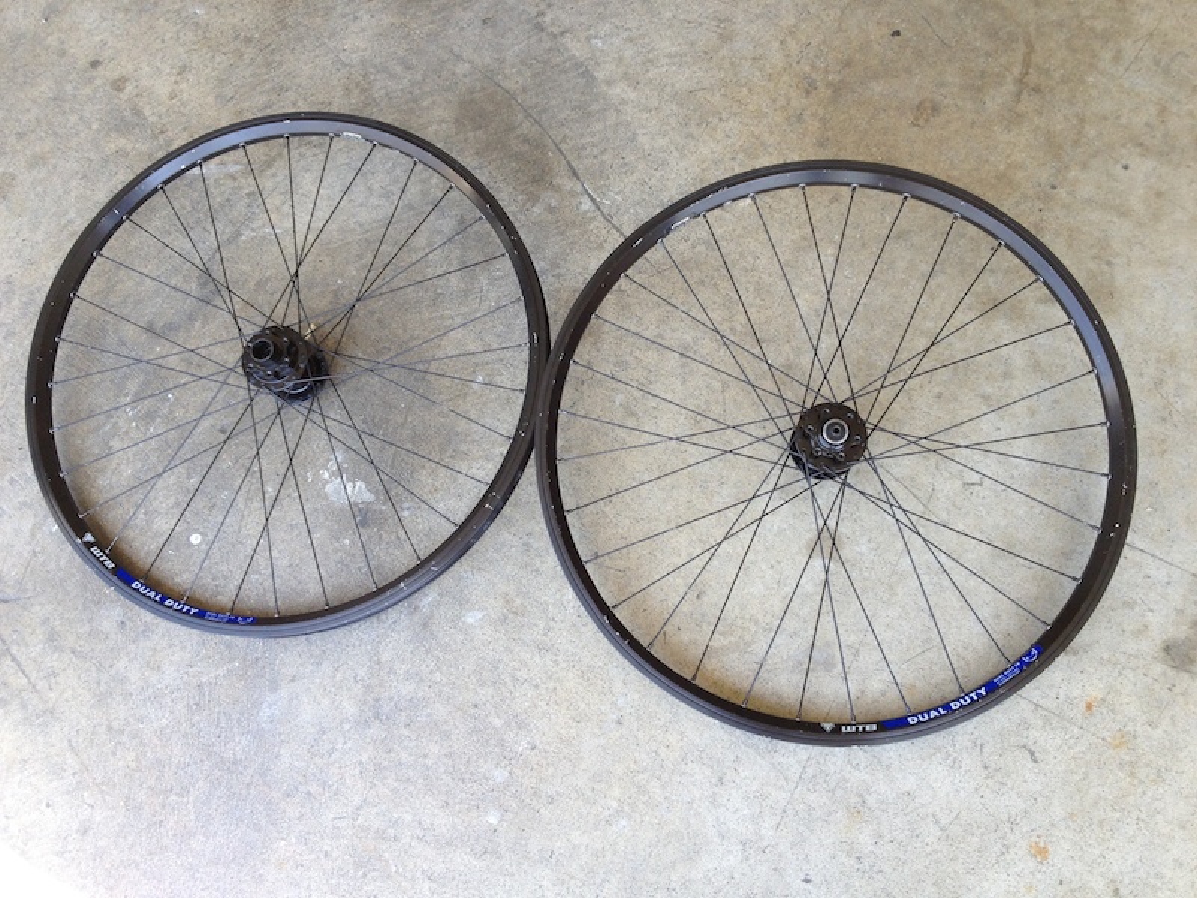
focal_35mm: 35
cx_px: 598
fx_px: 1210
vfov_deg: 40.7
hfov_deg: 52.6
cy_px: 449
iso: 64
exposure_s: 1/120
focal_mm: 4.28
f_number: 2.4
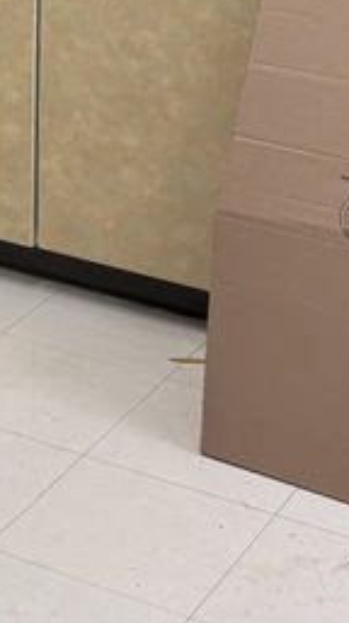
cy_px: -53
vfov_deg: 18.3
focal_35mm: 113
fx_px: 1865
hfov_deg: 10.2
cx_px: -221
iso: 80
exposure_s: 1/120
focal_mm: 5.96
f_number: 1.6
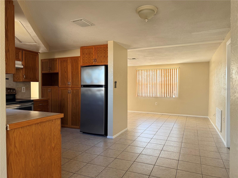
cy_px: 89
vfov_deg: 56.8
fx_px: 165
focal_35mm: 24
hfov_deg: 71.6
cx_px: 119
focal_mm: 6.76
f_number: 1.78
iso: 100
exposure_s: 1/121
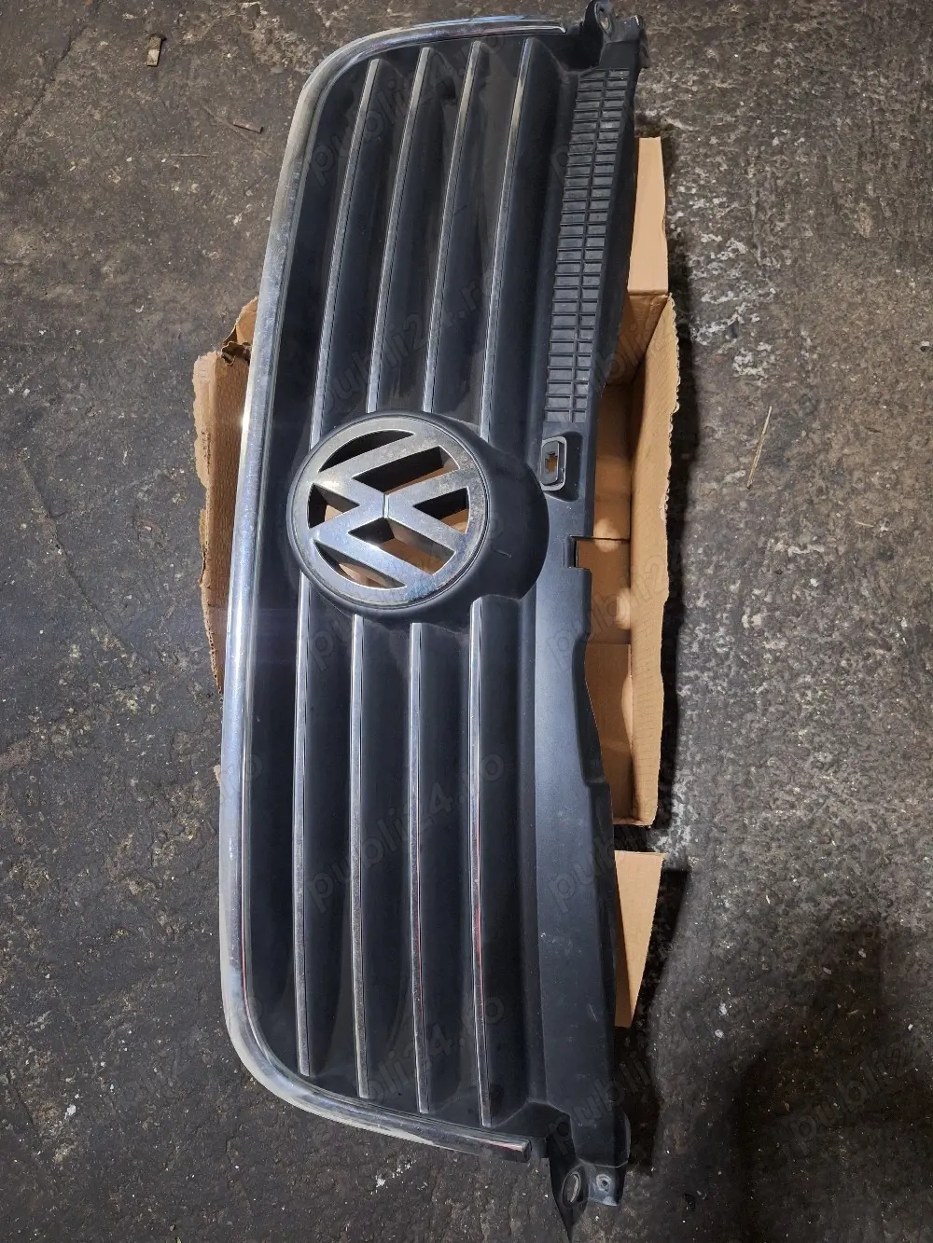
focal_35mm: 23
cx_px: 466
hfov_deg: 58.9
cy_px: 622
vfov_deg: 73.9
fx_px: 826
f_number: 1.8
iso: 500
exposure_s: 1/20
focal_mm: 5.54
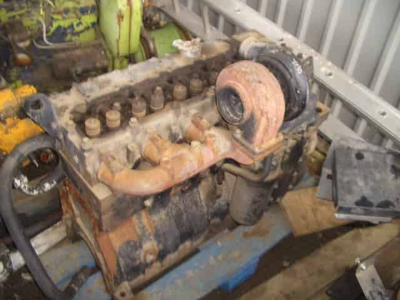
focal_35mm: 35
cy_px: 150
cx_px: 200
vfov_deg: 40.7
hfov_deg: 52.6
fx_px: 404
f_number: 2.6
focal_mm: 5.8
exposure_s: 1/60
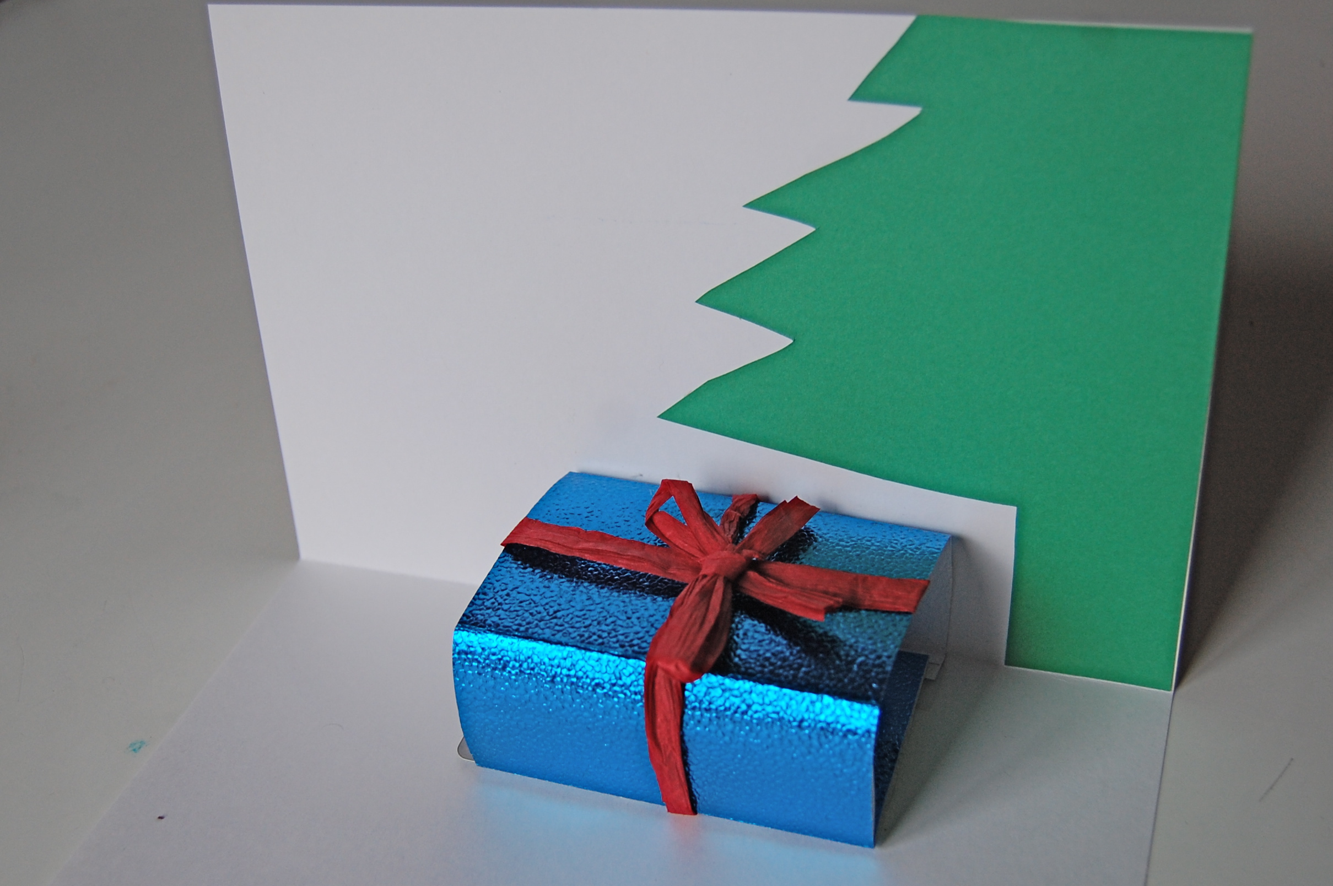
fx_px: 1332
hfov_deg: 53.2
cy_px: 443
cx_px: 666
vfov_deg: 36.8
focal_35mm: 36
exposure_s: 1/40
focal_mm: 24
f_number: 4
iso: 400
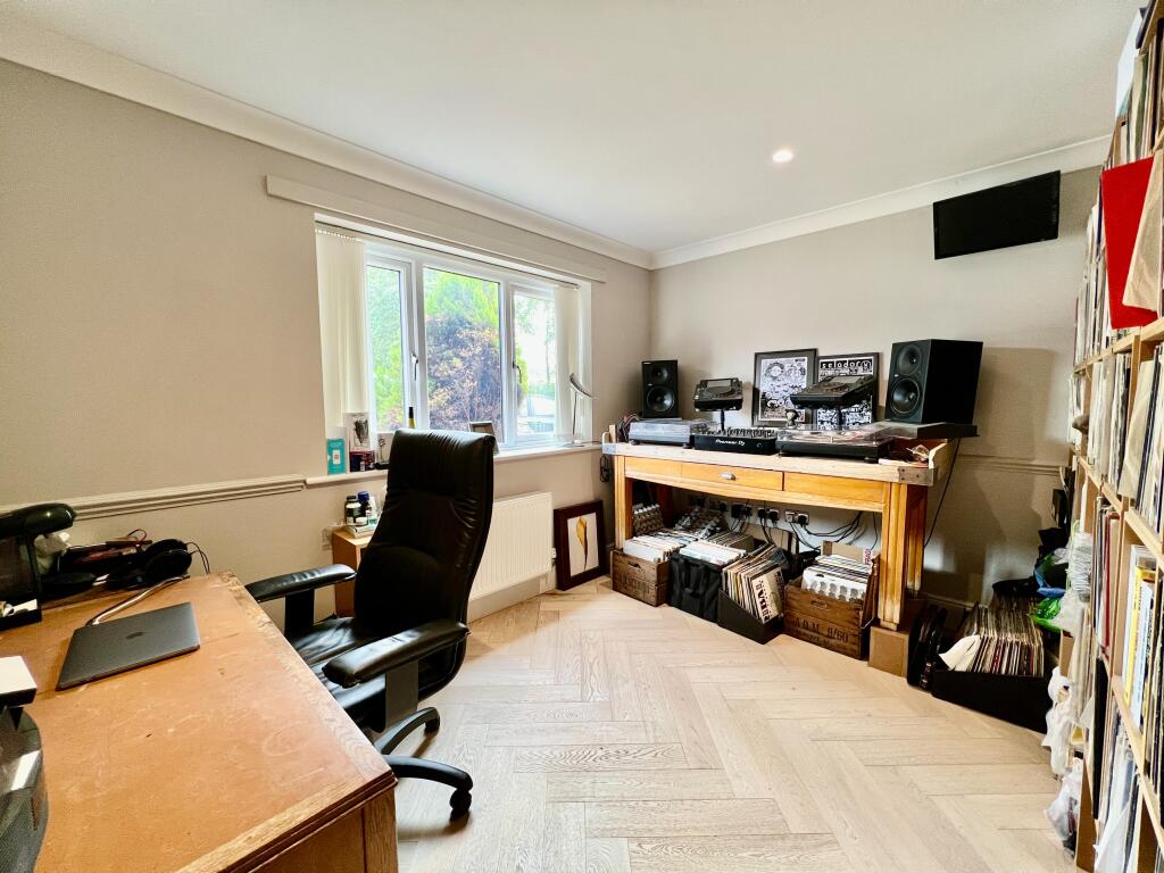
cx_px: 582
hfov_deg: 106.2
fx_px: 437
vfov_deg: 89.9
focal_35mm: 13
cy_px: 436
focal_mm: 1.57
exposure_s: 1/100
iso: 200
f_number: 1.8
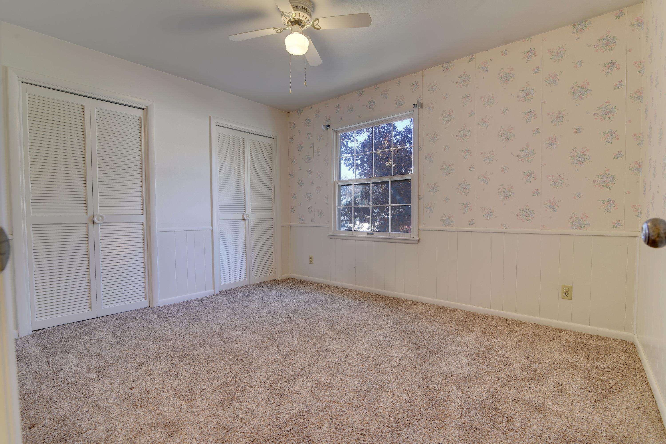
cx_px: 333
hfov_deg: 96.7
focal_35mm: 16
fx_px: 296
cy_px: 222
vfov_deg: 73.7
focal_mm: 16
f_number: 7.1
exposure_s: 1/6
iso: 160
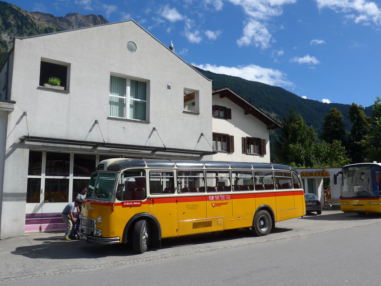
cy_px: 143
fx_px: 341
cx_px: 190
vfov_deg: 45.4
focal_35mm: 31
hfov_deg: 58.4
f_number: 3.2
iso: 80
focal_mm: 6.5
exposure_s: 1/1600
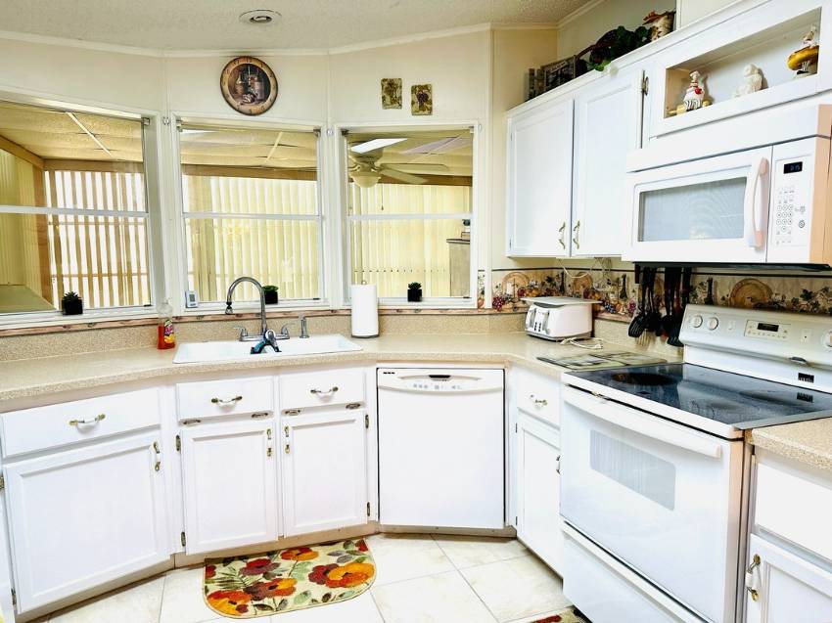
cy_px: 312
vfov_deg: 56.8
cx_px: 416
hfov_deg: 71.6
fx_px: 577
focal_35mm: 24
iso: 125
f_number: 1.78
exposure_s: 1/120
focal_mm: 6.86
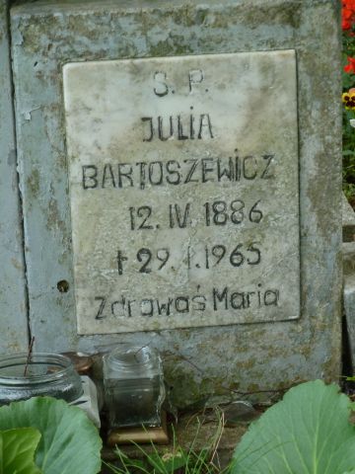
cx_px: 178
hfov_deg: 10.1
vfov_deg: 13.4
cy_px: 237
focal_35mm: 147
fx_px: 2010
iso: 250
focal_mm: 24.1
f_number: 4.5
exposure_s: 1/125
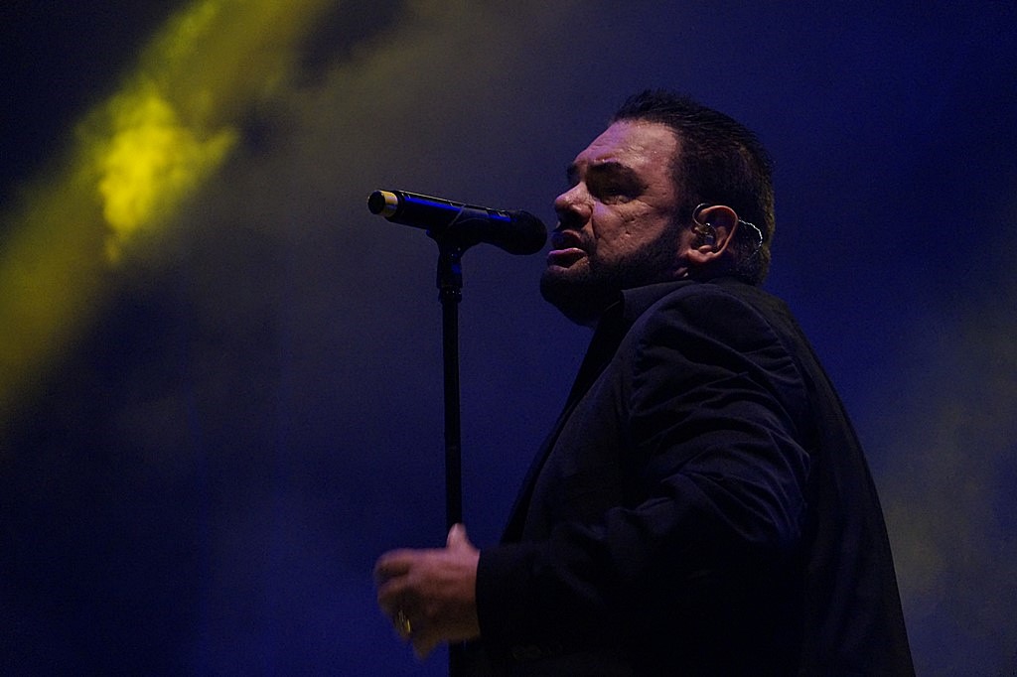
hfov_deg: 13.7
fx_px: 4236
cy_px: 338
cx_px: 508
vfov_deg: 9.1
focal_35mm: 150
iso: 3200
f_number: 4.5
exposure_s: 1/100
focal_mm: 100
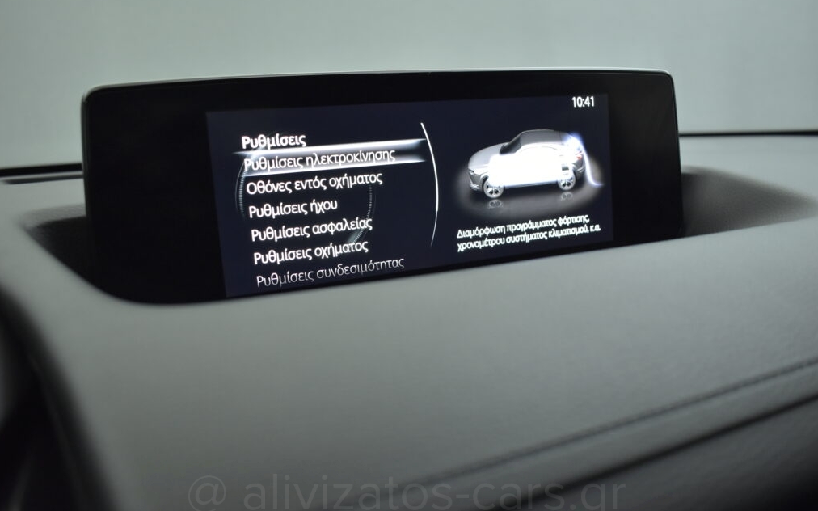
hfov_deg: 58.9
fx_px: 725
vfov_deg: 38.8
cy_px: 258
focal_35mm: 33
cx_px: 406
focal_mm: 21
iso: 1600
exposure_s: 1/100
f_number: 3.8
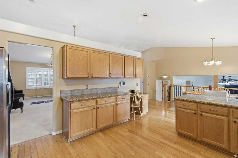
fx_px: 106
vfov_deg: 73.7
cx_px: 119
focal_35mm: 16
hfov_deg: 96.8
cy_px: 79
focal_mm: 16
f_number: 9
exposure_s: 1/25
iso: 250
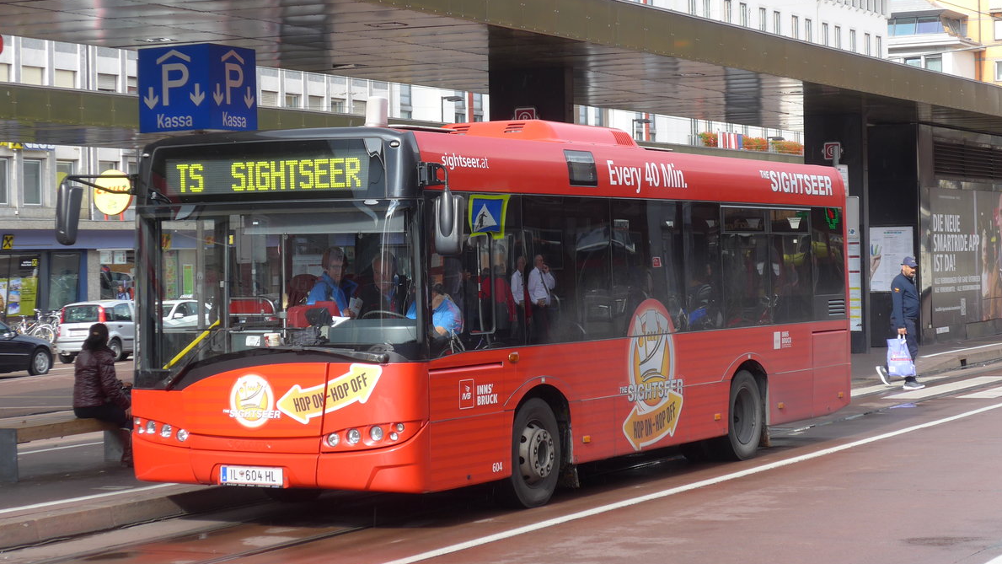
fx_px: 2338
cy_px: 228
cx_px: 499
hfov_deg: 24.2
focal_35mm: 88
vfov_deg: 13.7
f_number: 4.4
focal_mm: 16
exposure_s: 1/160
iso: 80
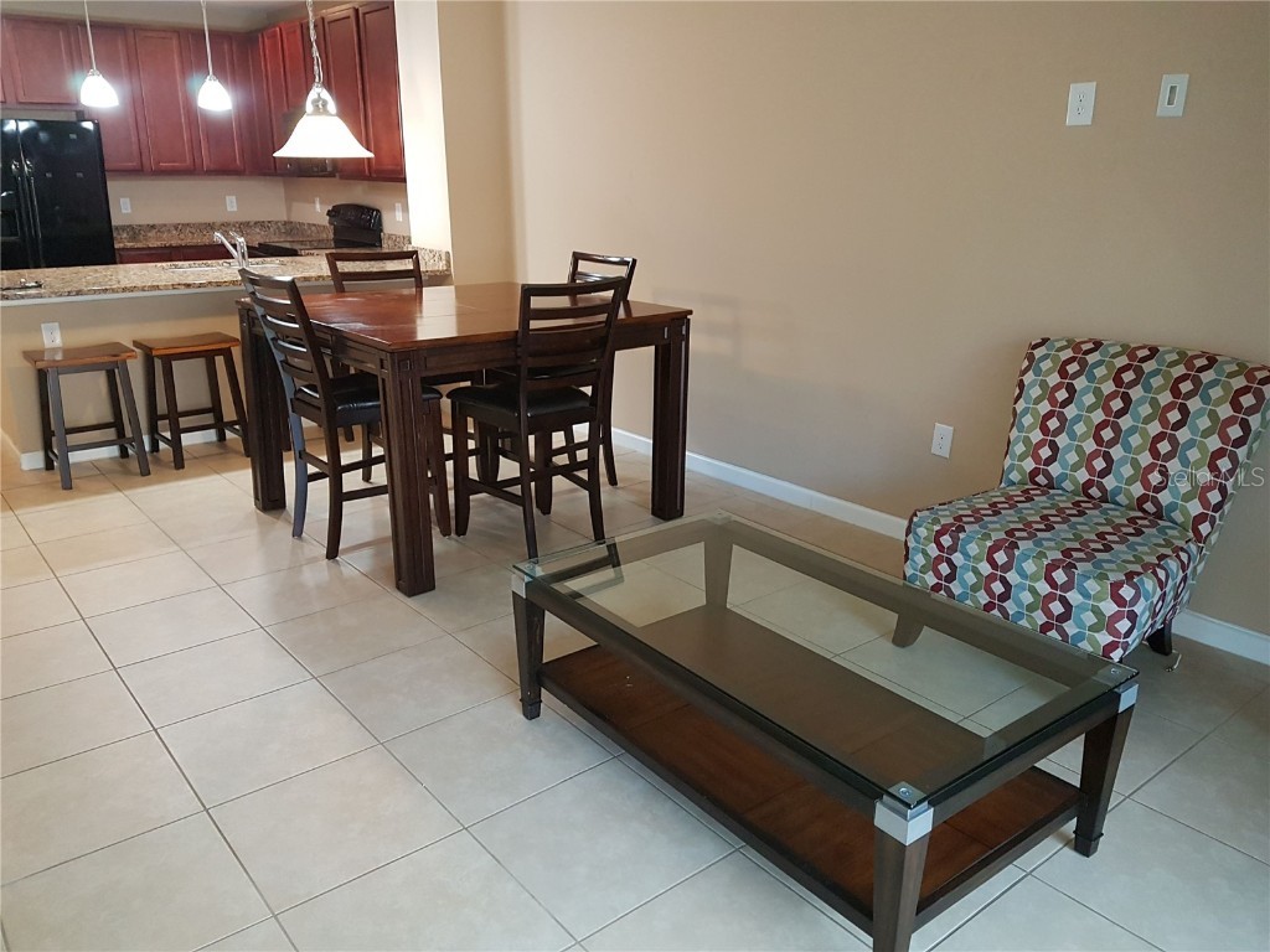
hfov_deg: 67.3
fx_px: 954
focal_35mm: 26
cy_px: 476
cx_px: 635
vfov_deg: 53.1
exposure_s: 1/24
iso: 200
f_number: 1.7
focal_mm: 4.2
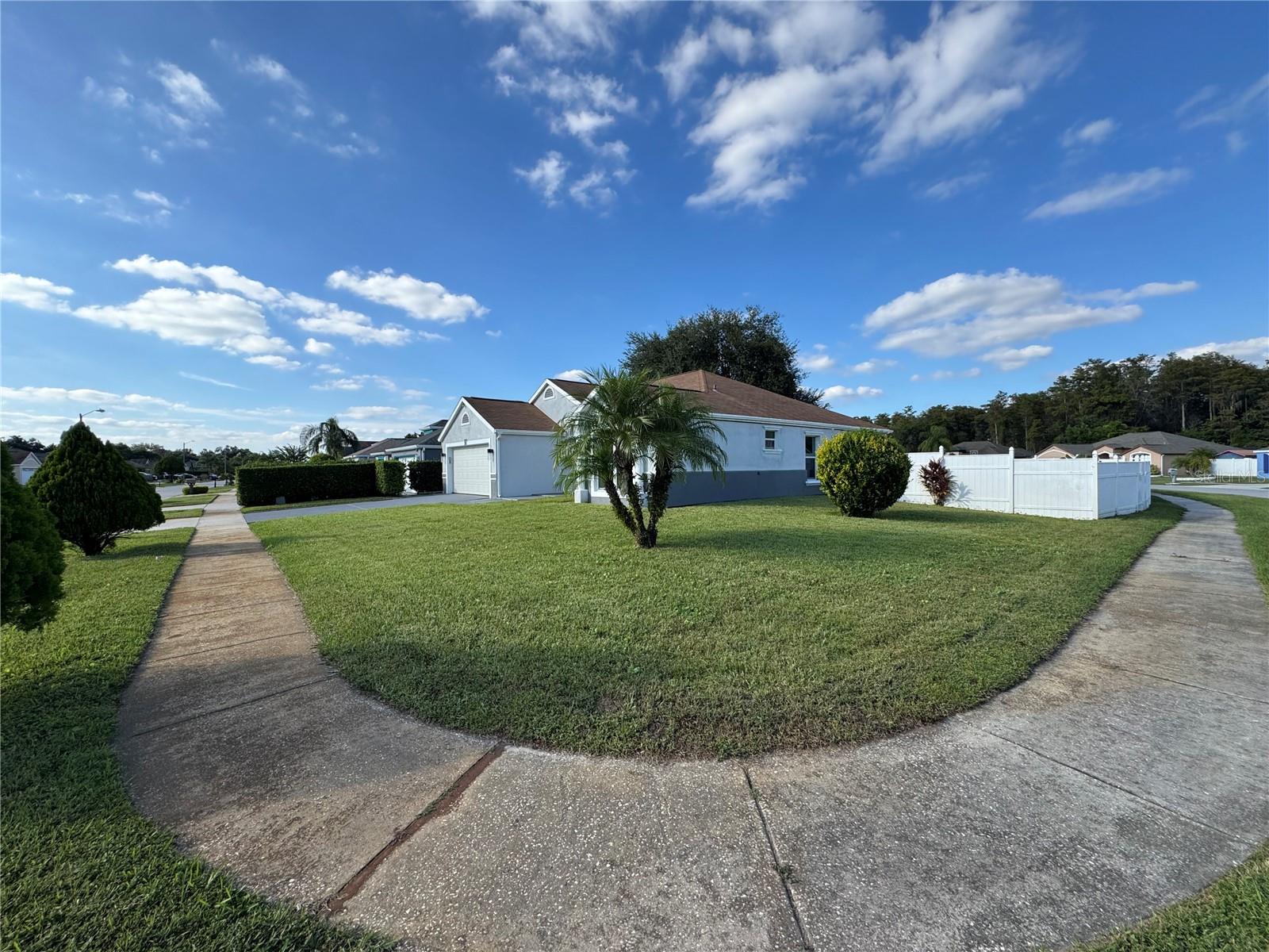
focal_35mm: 14
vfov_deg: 85.7
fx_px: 513
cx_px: 634
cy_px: 476
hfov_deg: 102.1
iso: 50
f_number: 2.2
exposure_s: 1/1110
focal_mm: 2.22
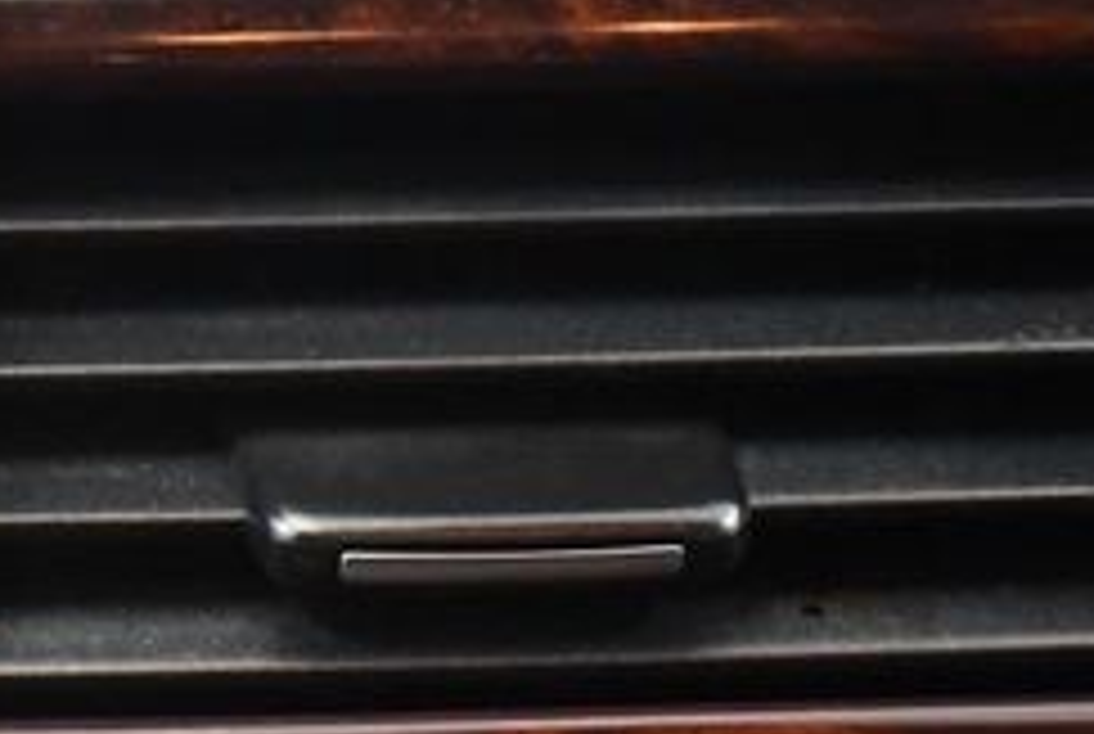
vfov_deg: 11.7
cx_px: -203
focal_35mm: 116
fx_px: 3532
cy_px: -11
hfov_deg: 16.9
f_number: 3.8
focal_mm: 22
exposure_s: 1/60
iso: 4500
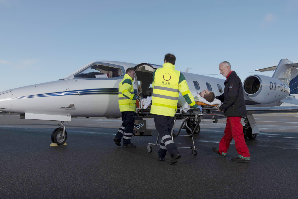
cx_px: 149
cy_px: 100
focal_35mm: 34
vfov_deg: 38.9
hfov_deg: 55.8
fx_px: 281
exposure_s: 1/250
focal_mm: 34
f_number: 9
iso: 100
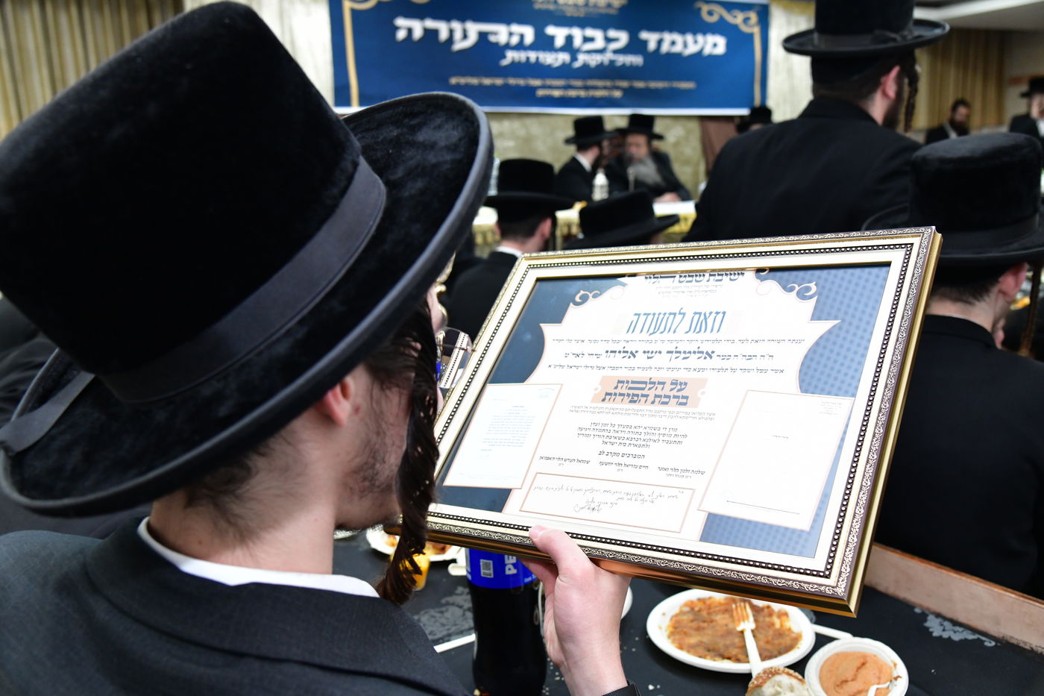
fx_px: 986
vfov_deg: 38.9
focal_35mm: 34
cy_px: 348
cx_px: 522
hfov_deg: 55.8
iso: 2500
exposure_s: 1/100
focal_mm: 34
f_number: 5.6
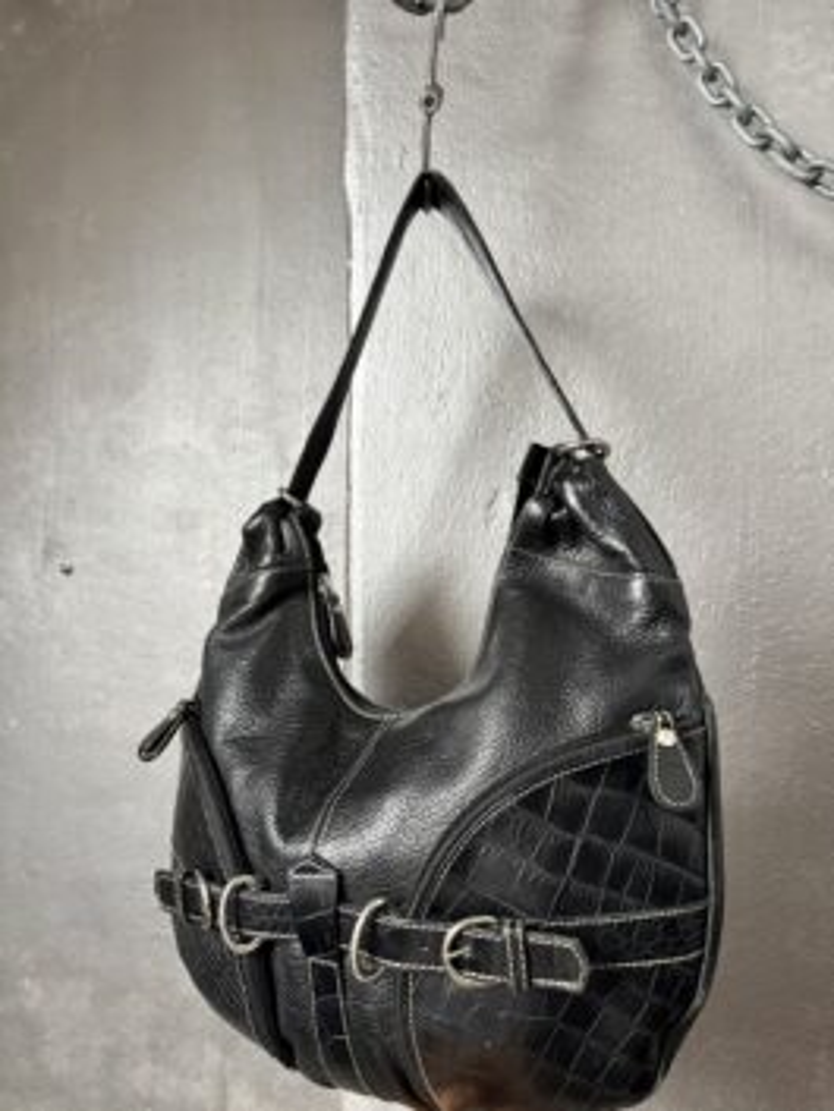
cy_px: 556
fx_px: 771
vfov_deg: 71.6
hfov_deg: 56.8
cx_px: 417
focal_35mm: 24
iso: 500
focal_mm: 6.76
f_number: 1.78
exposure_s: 1/60
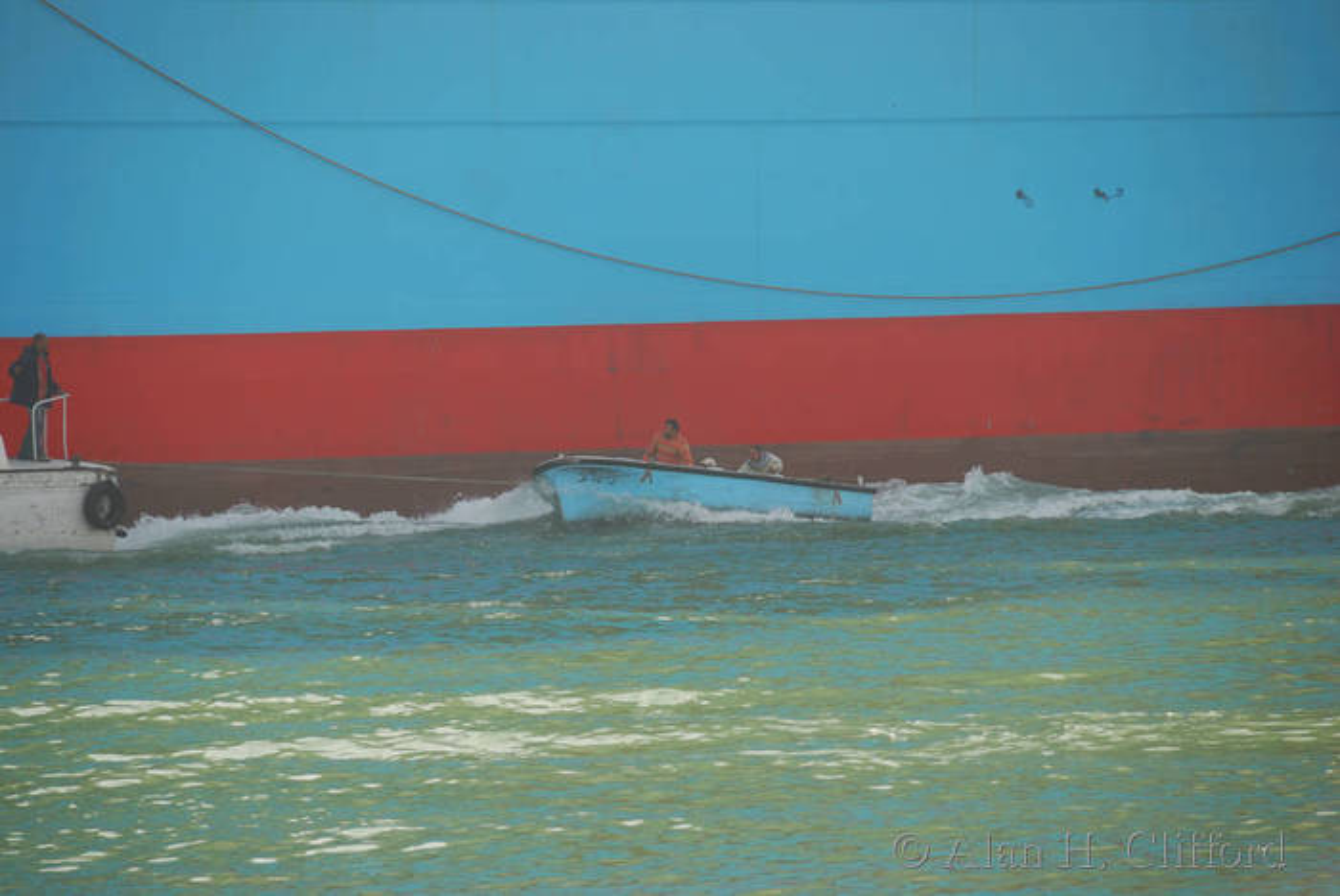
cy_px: 448
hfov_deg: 6.9
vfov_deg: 4.6
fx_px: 11176
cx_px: 670
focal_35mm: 300
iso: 100
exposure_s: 1/250
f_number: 5.6
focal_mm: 200
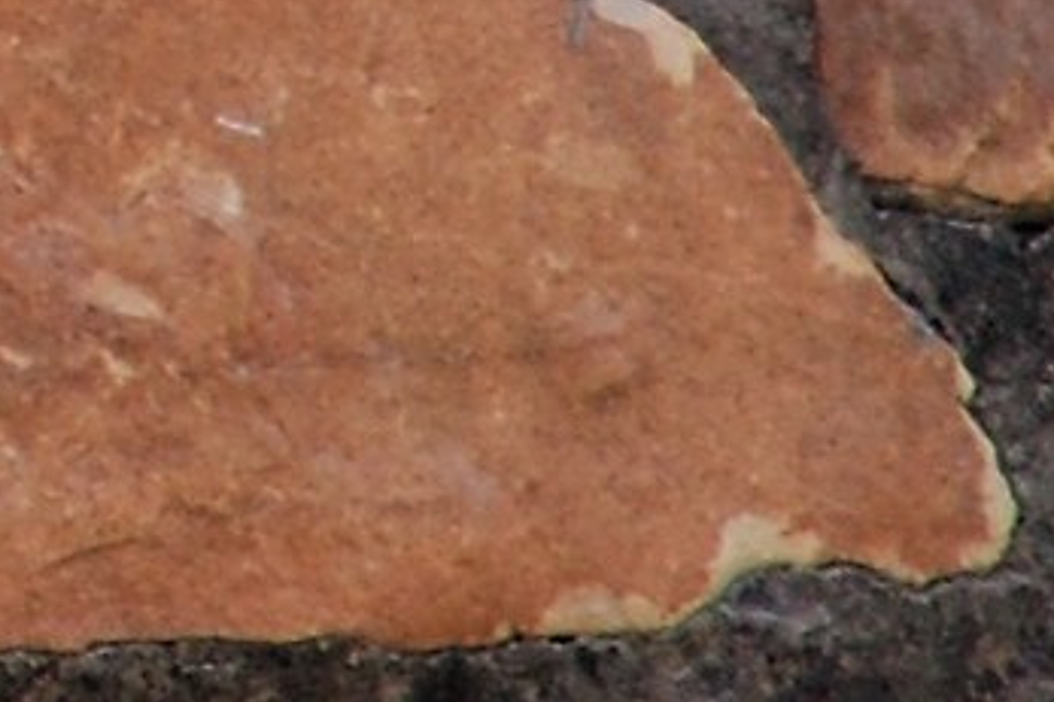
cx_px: -2017
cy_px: -1100
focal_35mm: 2901
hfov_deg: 0.7
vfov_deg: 0.5
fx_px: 84891
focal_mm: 280
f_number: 5.6
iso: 400
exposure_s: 1/500
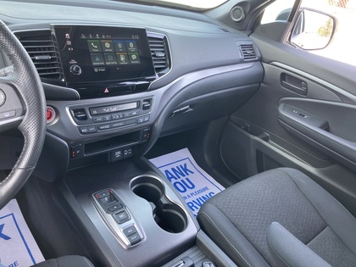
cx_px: 178
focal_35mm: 28
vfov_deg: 49.7
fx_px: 288
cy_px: 134
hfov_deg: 63.4
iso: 64
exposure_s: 1/102
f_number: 1.8
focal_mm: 3.99
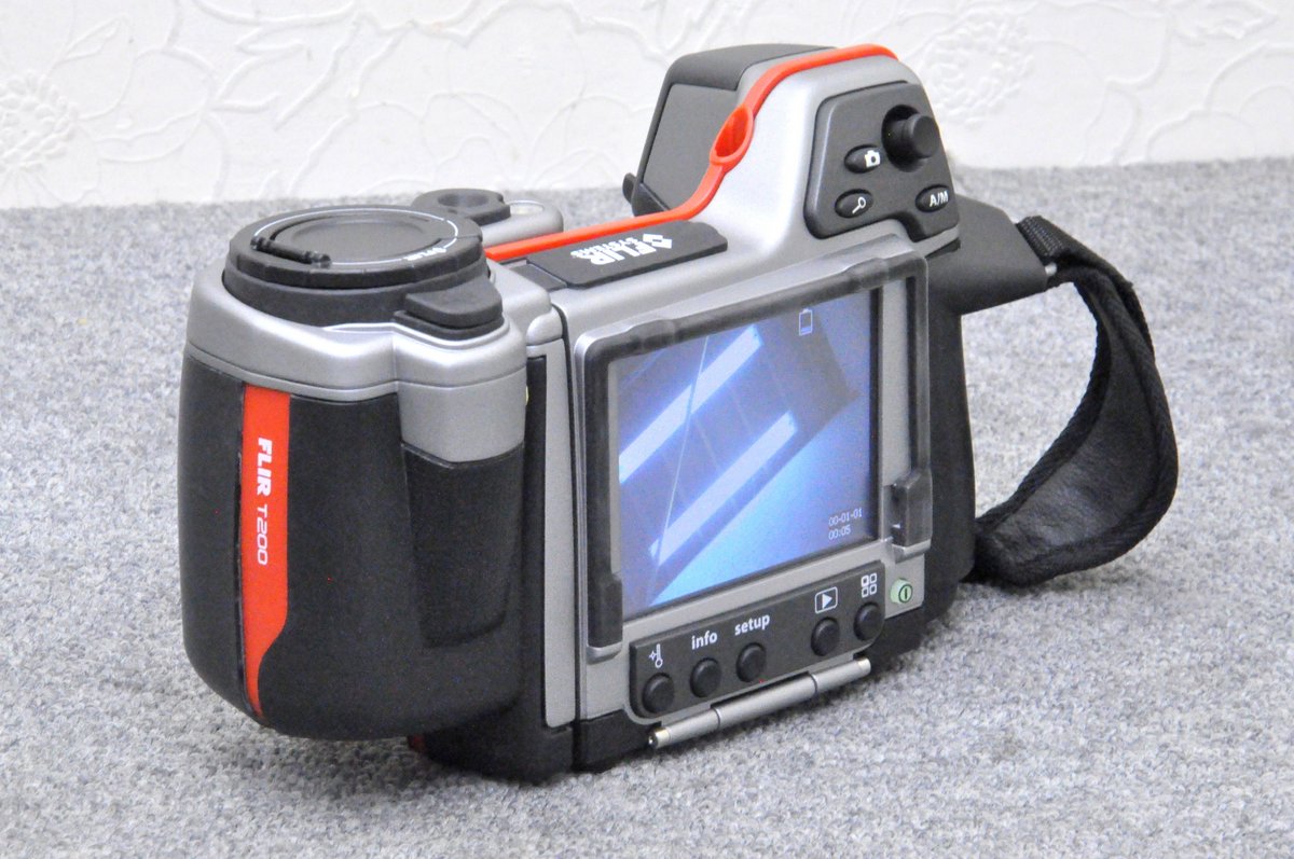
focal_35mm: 158
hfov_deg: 13.1
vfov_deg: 8.7
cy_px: 430
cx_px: 647
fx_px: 5654
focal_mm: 105
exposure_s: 1/25
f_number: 25
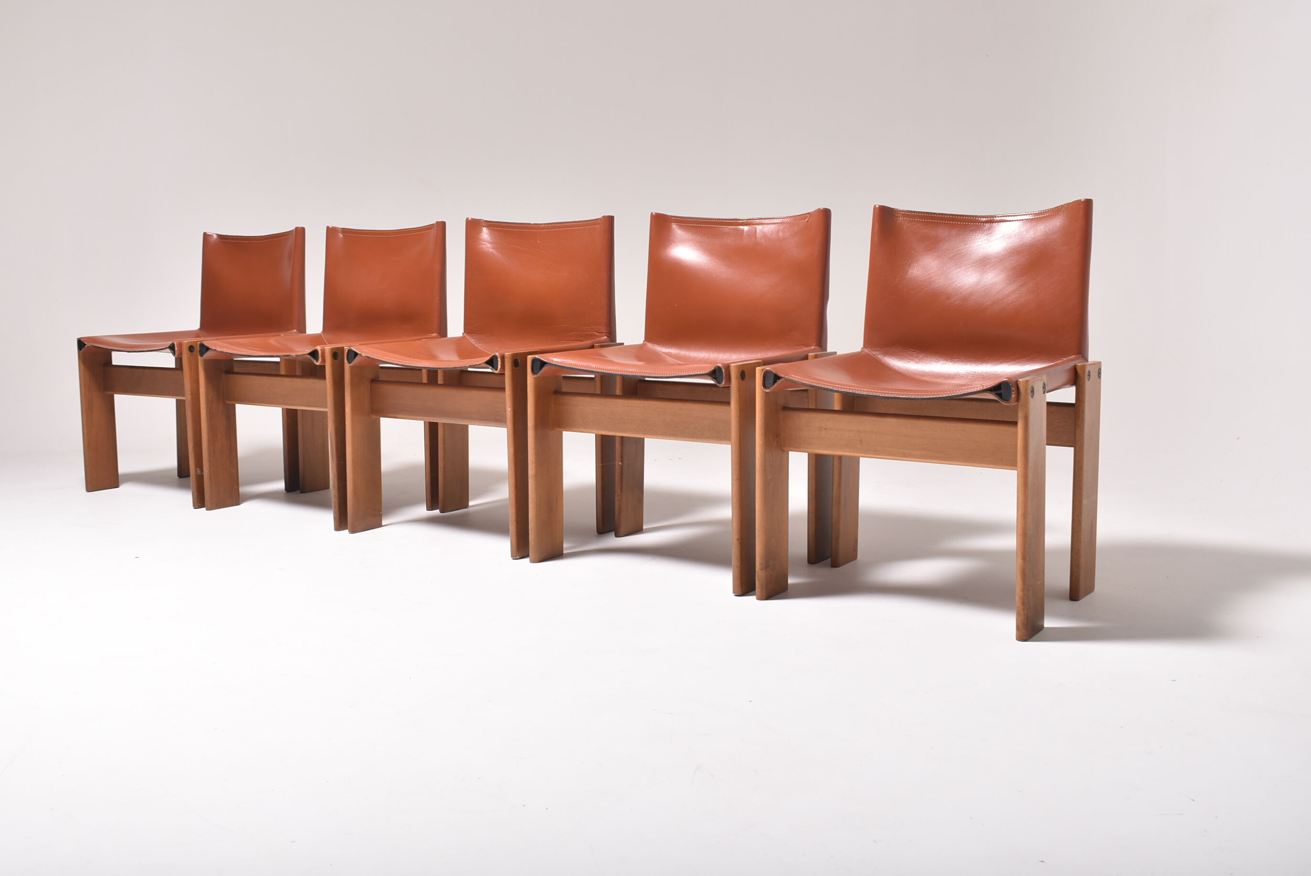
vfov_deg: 36.9
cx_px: 596
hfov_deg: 53.0
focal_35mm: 36
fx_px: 1312
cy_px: 417
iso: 100
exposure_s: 1/200
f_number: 6.3
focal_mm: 22
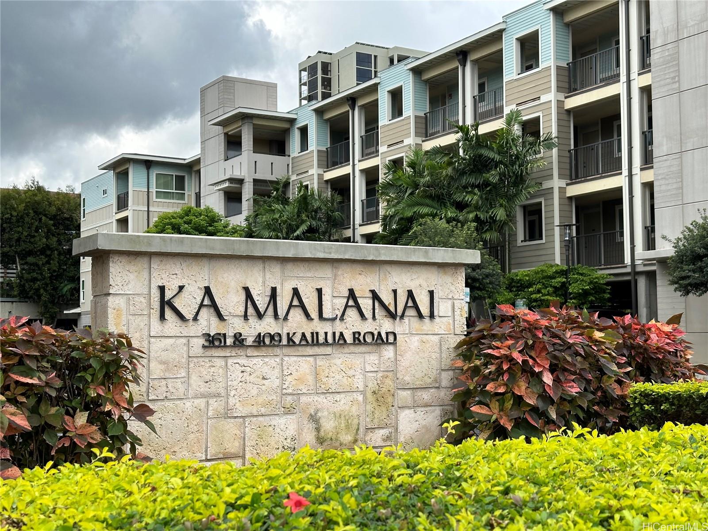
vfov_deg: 30.3
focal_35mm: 48
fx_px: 982
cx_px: 354
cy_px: 266
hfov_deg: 39.7
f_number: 1.78
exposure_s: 1/1453
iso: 64
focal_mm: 6.86
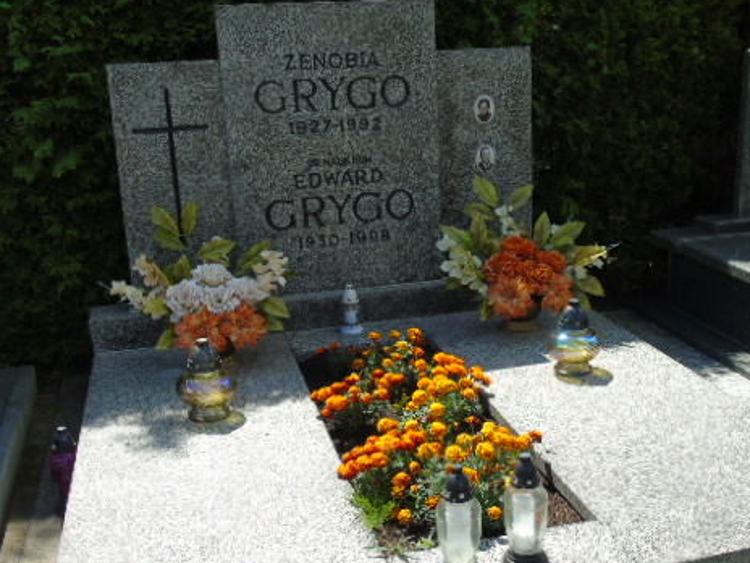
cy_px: 341
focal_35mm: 40
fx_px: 867
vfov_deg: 35.8
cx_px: 412
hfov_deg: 46.7
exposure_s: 1/500
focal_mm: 5.2
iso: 80
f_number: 3.6
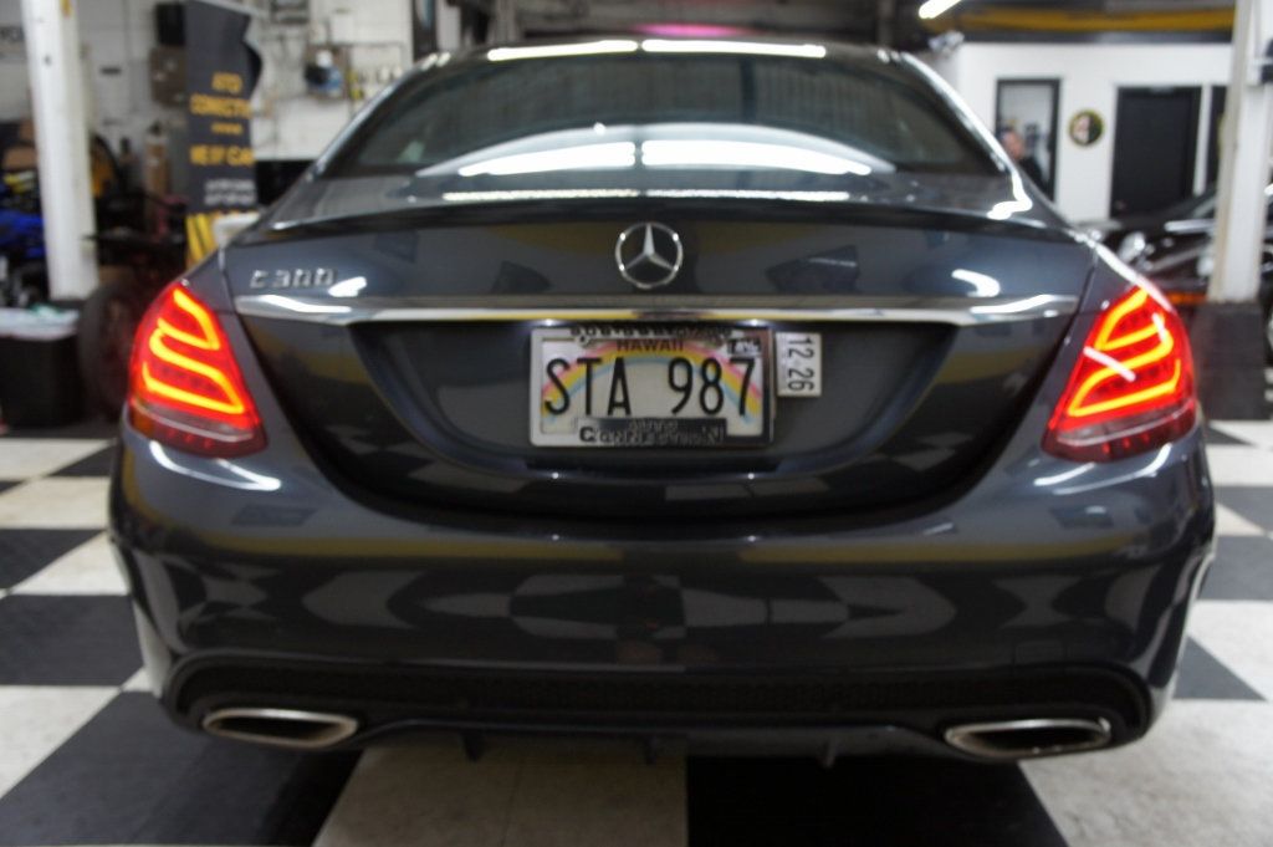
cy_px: 424
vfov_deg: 43.5
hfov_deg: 62.0
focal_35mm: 30
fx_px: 1060
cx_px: 636
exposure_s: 1/30
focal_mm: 20
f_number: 4
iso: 400
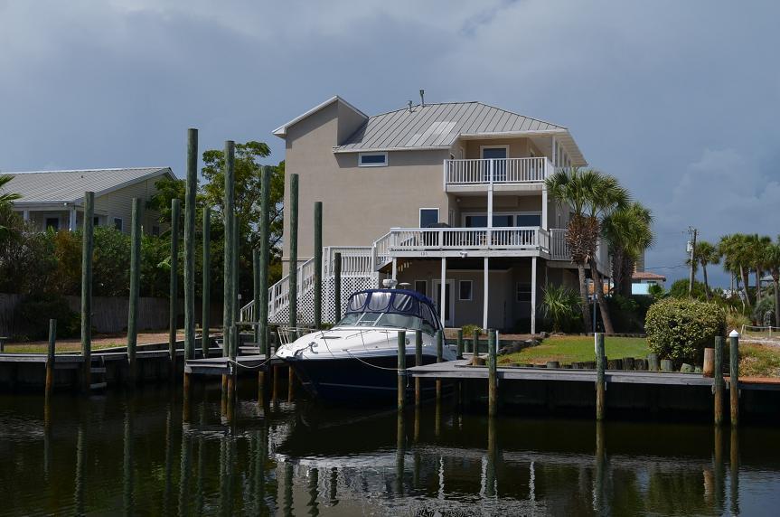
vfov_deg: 29.8
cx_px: 390
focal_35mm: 45
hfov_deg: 43.7
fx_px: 973
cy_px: 258
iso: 100
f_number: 8
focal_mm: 30
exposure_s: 1/250
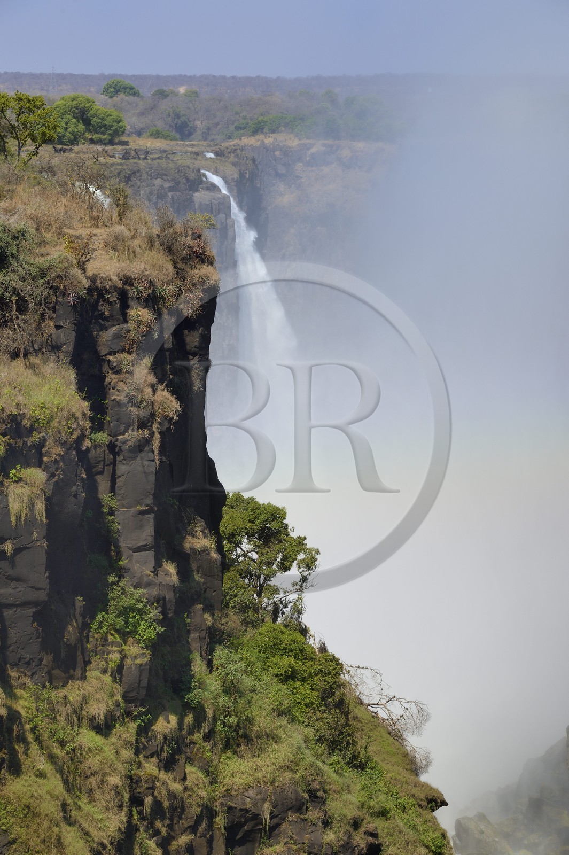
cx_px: 284
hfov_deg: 11.4
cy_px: 428
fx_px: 2848
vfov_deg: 17.1
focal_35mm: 120
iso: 200
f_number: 11
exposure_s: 1/320
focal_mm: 120
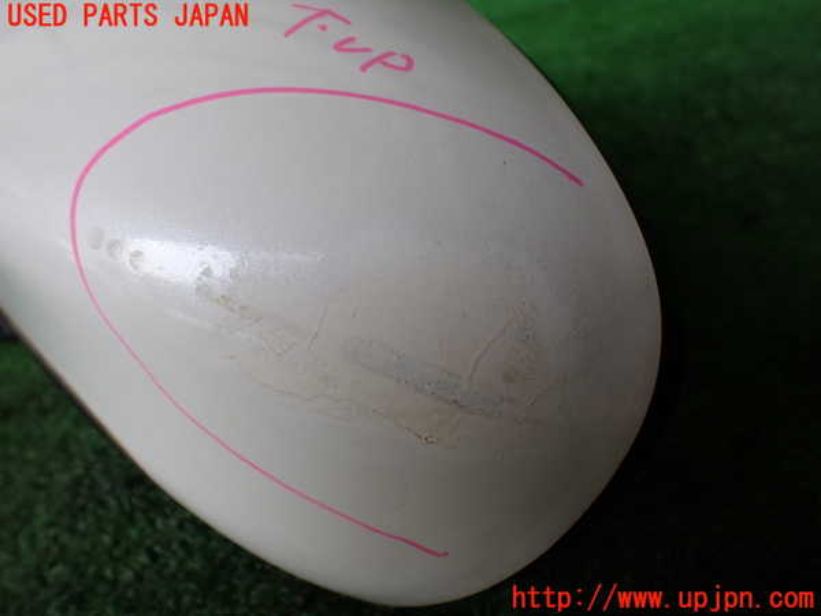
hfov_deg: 60.0
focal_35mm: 30
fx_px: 712
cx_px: 410
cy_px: 308
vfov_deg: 46.8
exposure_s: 1/125
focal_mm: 5.4
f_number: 2.3
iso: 100
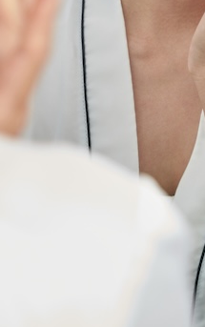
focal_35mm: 218
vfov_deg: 9.5
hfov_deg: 6.0
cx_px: 29
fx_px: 1945
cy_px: -76
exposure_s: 1/125
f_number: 4
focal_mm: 70
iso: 80
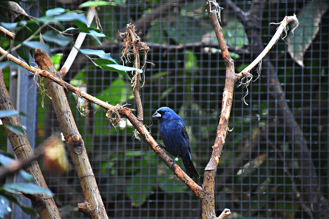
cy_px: 110
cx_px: 164
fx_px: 1919
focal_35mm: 210
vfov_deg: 6.5
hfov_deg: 9.8
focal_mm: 140
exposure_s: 1/400
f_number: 5.6
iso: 12800
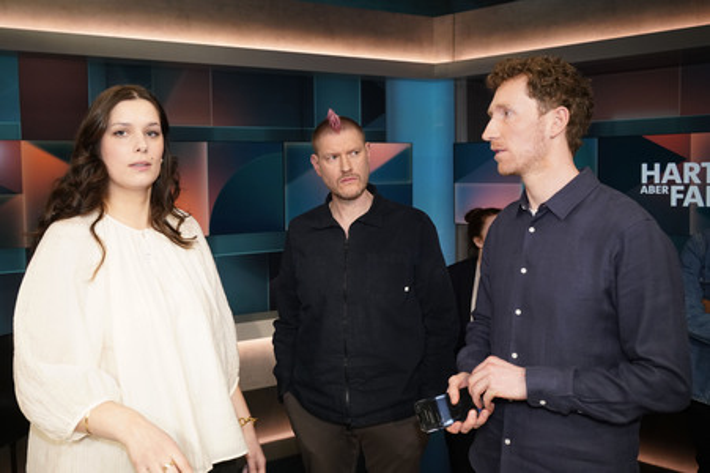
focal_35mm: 28
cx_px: 355
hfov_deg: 65.5
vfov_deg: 46.3
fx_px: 552
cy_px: 236
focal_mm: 28
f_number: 5
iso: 2000
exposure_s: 1/160
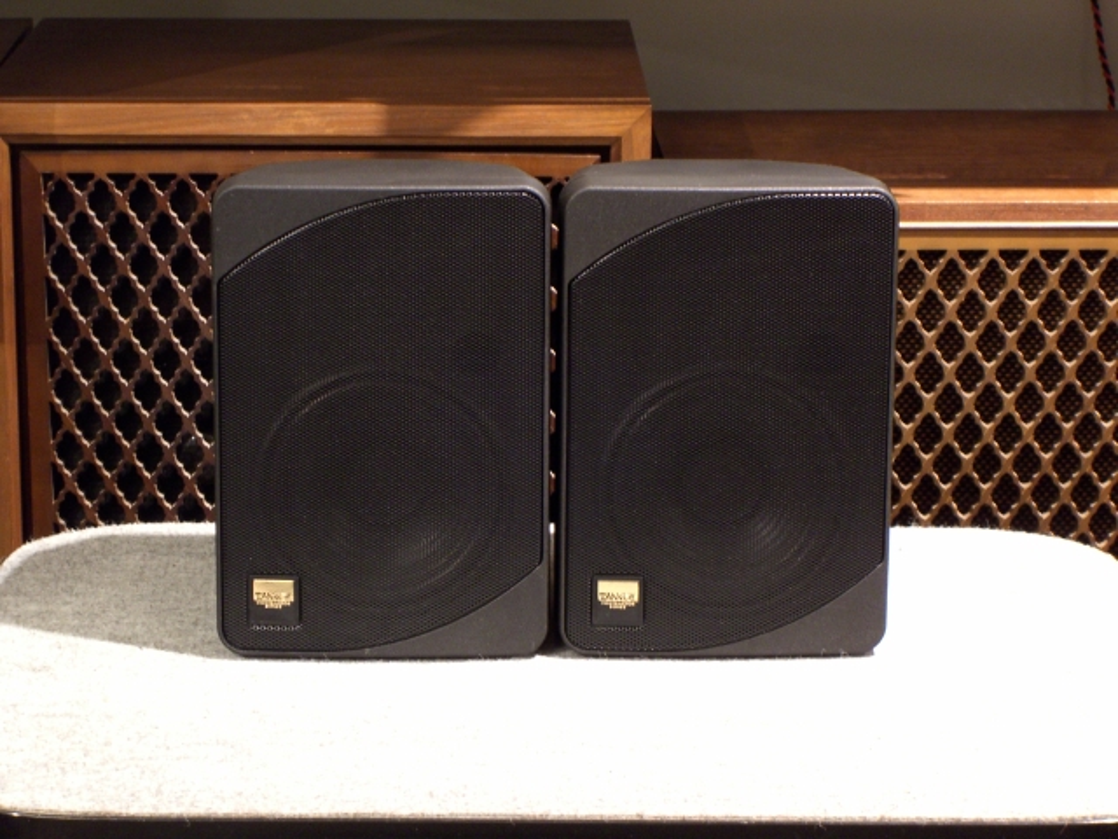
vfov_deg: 13.0
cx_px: 559
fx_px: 3682
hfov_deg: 17.3
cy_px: 420
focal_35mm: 114
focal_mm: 23.7
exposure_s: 1/5
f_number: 5.1
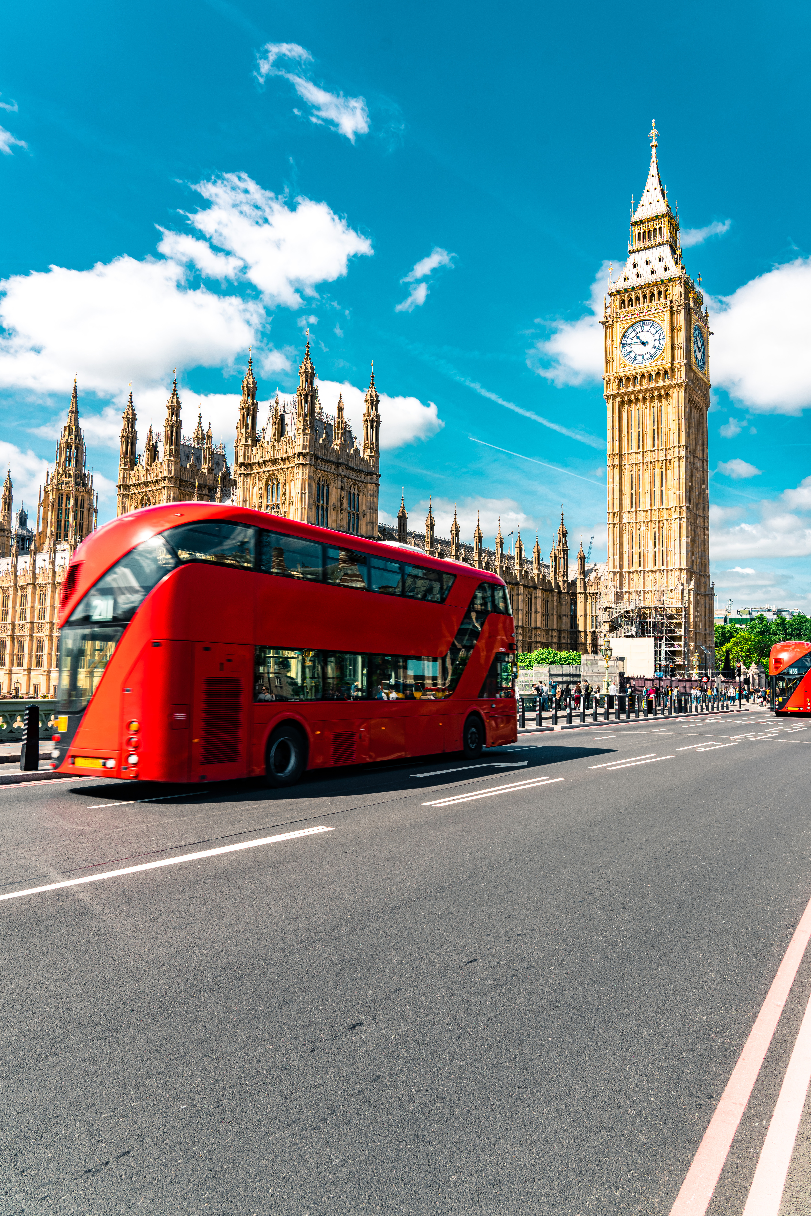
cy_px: 608
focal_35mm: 24
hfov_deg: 53.1
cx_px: 406
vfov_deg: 73.7
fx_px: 811
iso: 100
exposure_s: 1/125
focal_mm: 24
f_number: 9
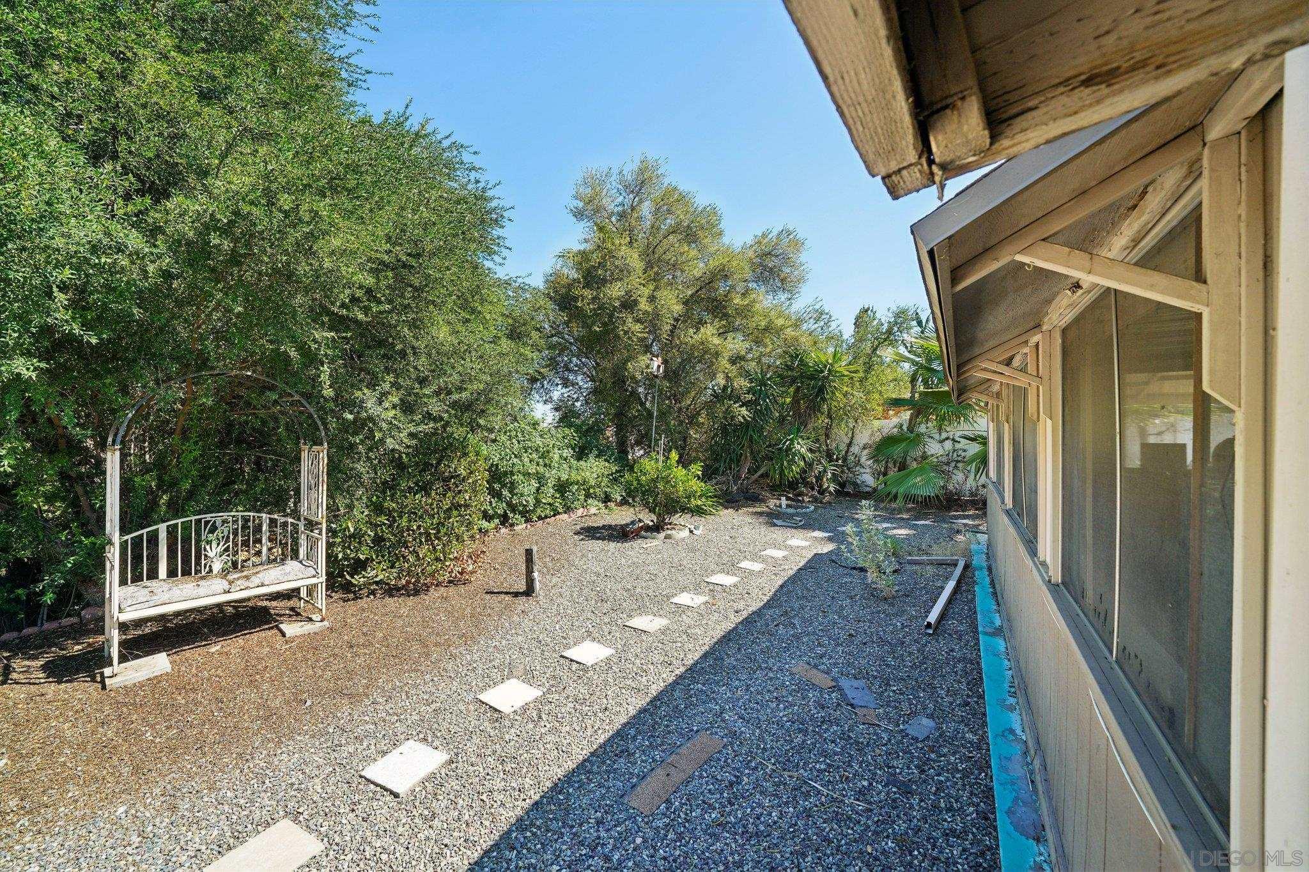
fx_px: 473
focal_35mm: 13
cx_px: 654
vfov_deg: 85.4
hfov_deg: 108.3
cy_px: 436
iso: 100
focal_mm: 13
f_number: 8
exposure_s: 1/80
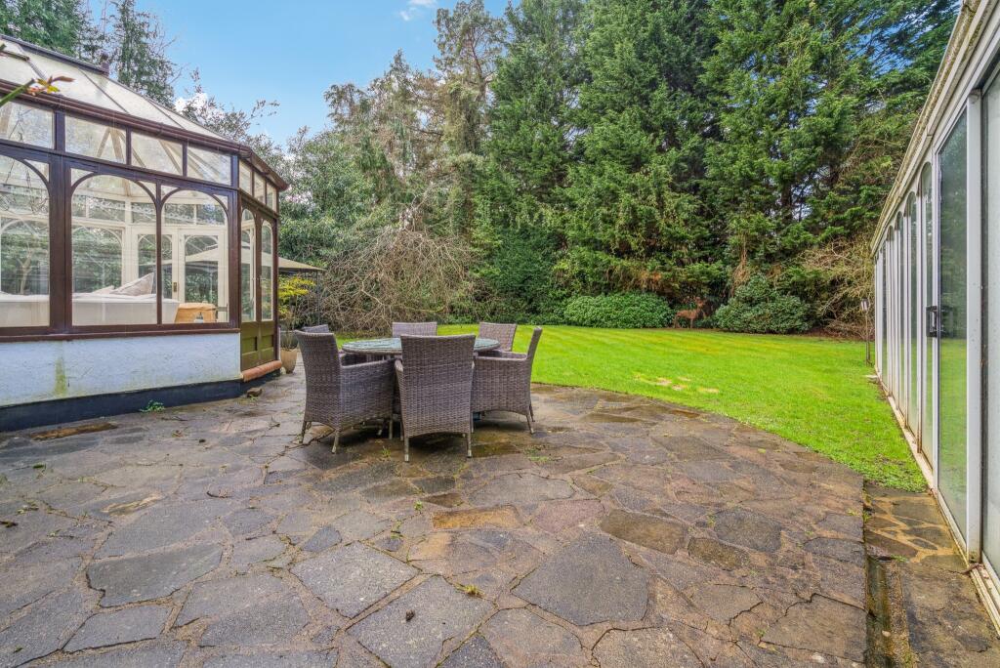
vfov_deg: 73.8
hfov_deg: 96.7
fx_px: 445
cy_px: 334
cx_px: 500
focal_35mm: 16
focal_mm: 16
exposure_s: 1/50
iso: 640
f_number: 11
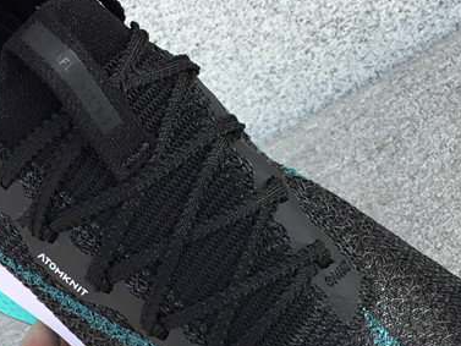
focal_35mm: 74
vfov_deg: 19.9
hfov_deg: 26.2
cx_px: 161
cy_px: 228
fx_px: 986
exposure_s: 1/180
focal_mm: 3.3
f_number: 2.4
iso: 25
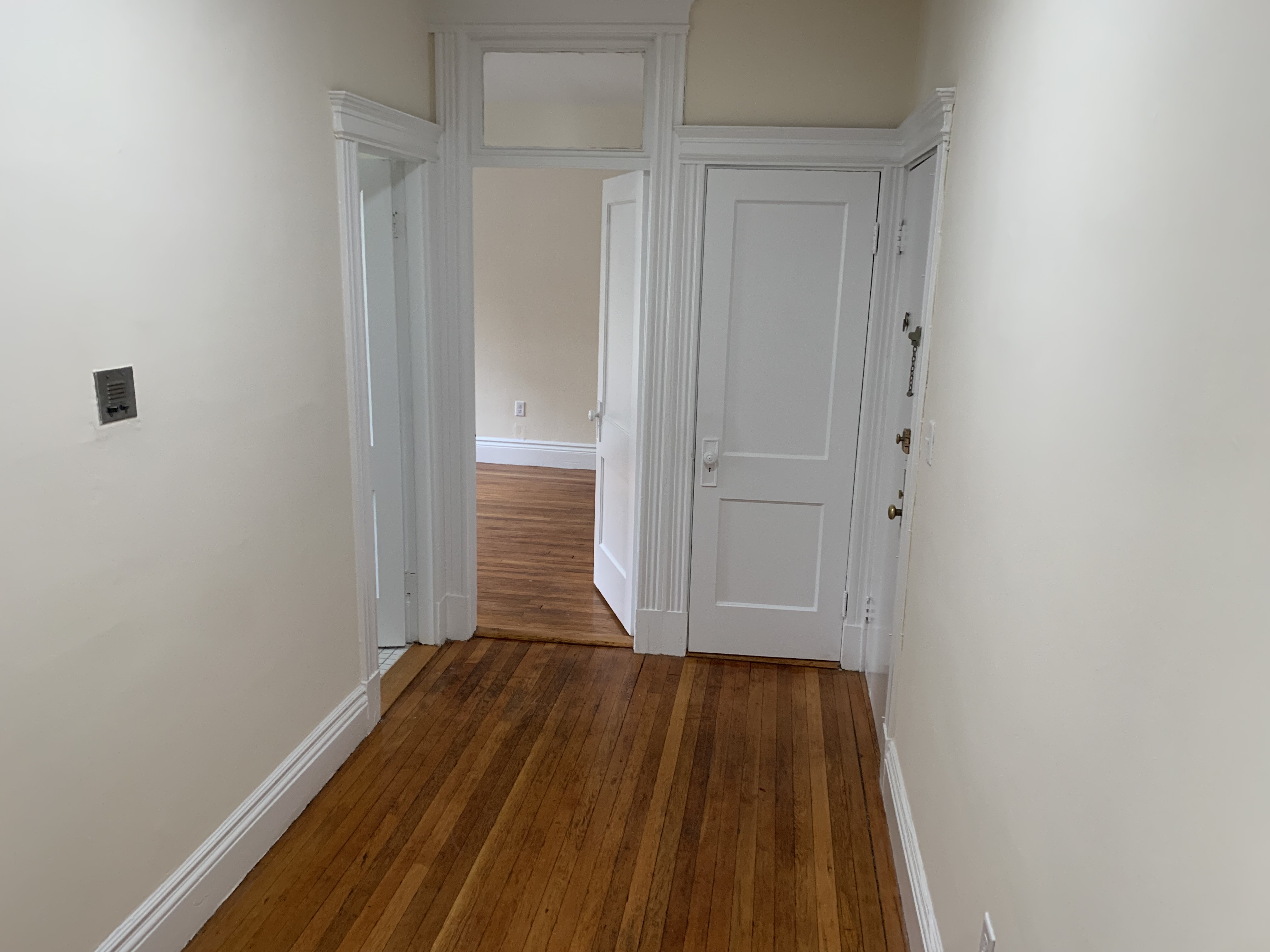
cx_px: 635
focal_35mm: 26
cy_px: 476
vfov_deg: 53.1
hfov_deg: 67.3
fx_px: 954
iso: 100
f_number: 1.8
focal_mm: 4.25
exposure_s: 1/60
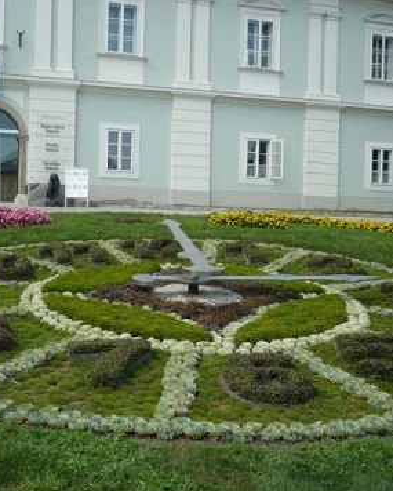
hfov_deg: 31.4
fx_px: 698
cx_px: 174
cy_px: 256
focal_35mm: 48
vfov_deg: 38.8
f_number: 2.8
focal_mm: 5.8
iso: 100
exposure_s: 1/640
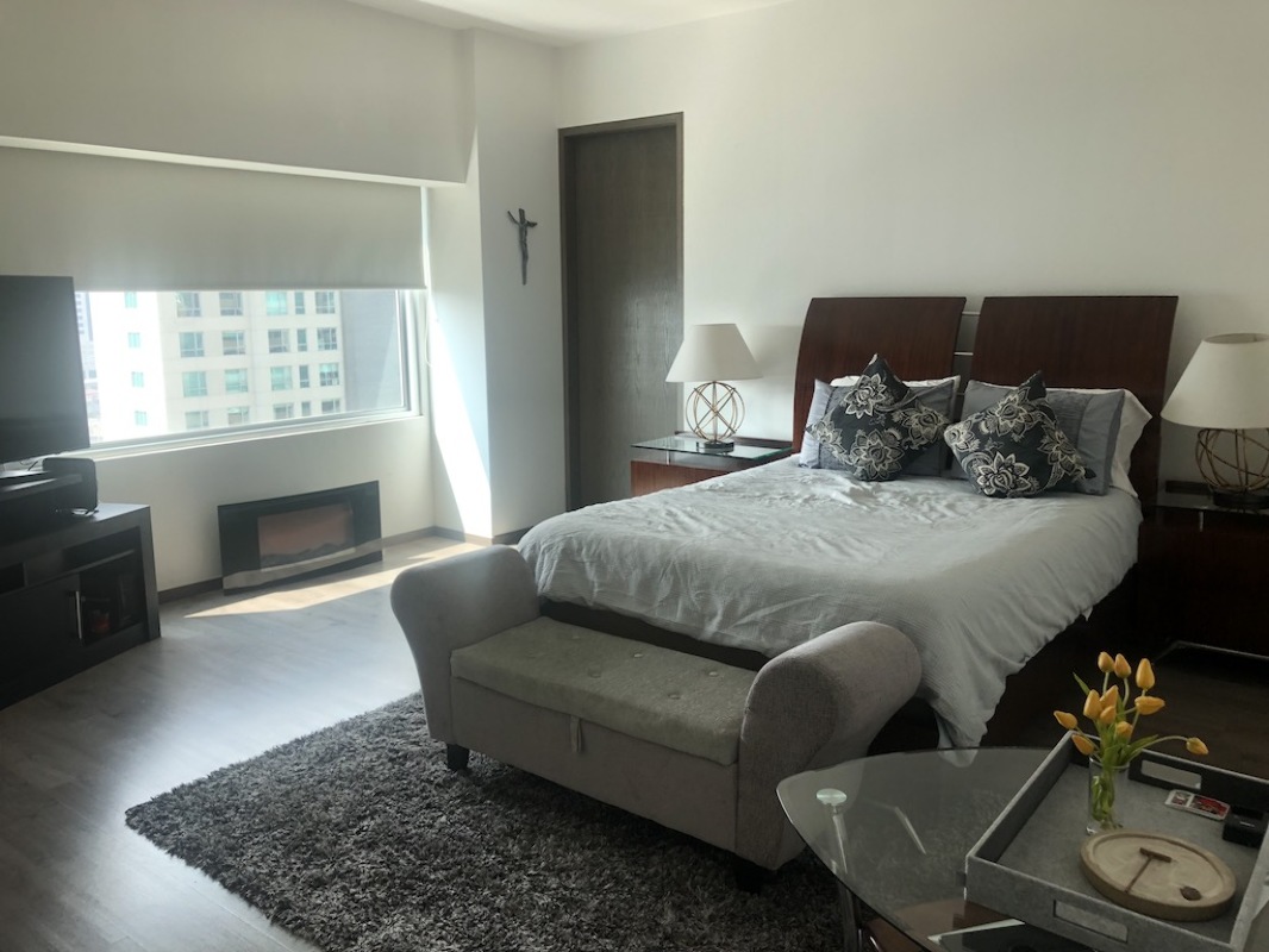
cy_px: 476
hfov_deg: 63.4
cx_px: 634
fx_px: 1027
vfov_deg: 49.8
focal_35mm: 28
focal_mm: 3.99
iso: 40
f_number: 1.8
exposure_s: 1/120
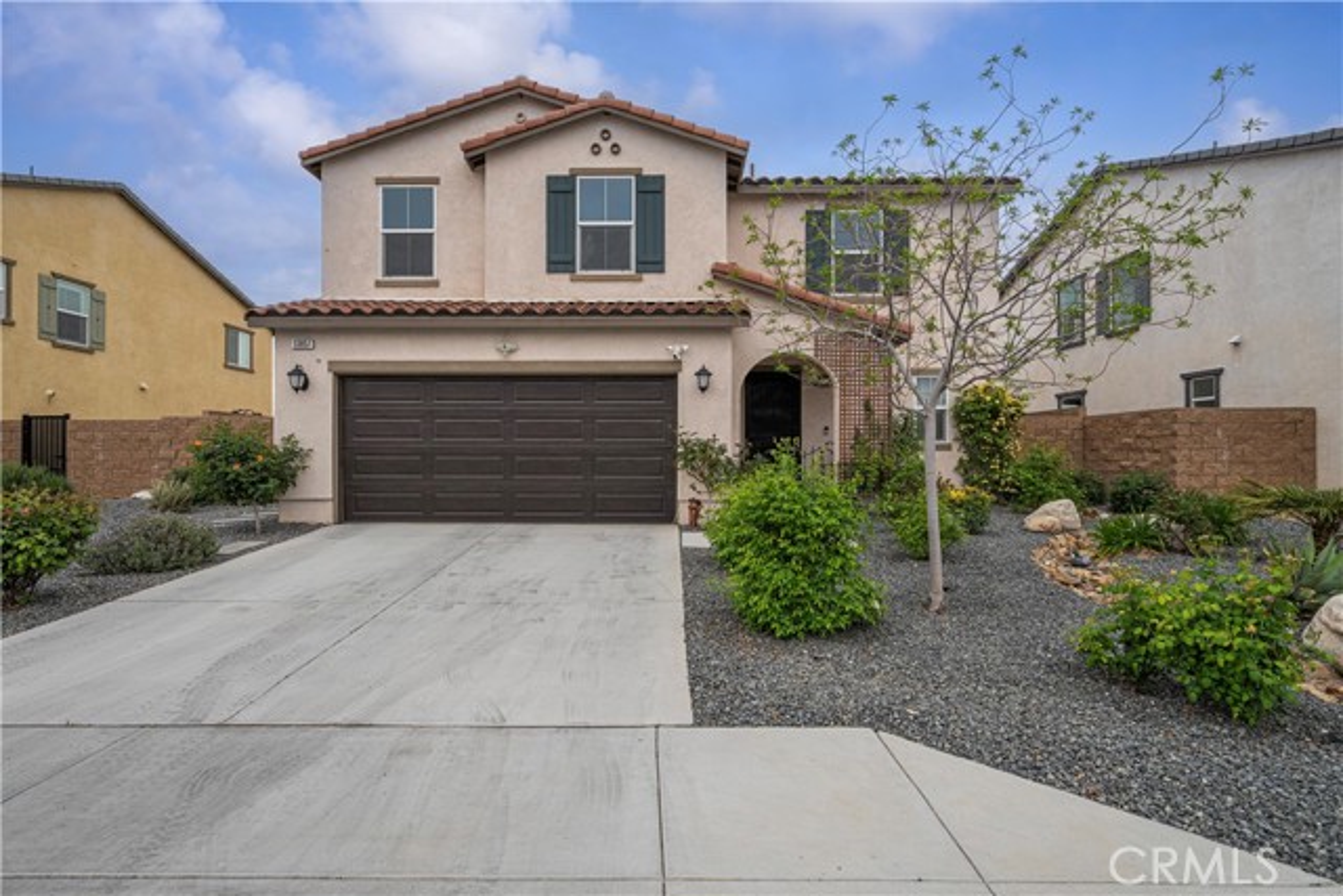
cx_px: 672
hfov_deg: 93.3
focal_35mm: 17
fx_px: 634
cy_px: 448
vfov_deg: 70.5
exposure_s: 1/640
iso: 320
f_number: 8
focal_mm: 17
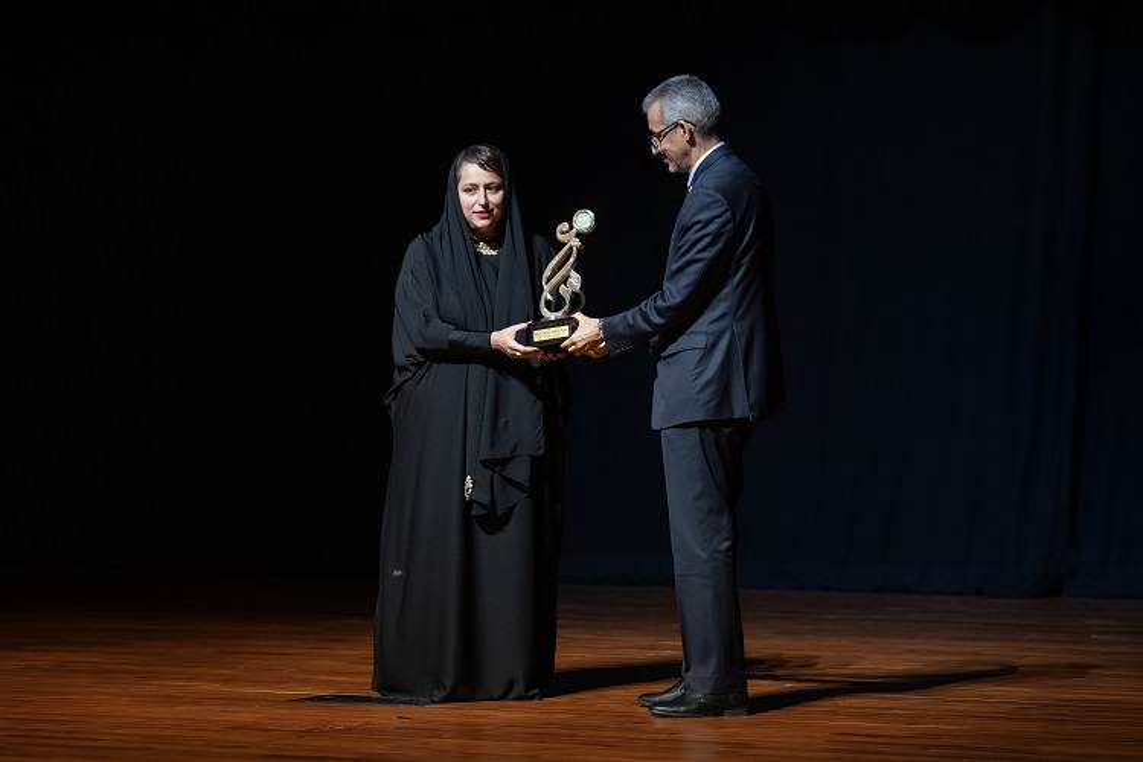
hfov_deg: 17.1
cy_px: 381
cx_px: 572
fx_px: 3810
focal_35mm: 120
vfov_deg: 11.4
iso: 2500
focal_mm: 120
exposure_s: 1/125
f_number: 2.8
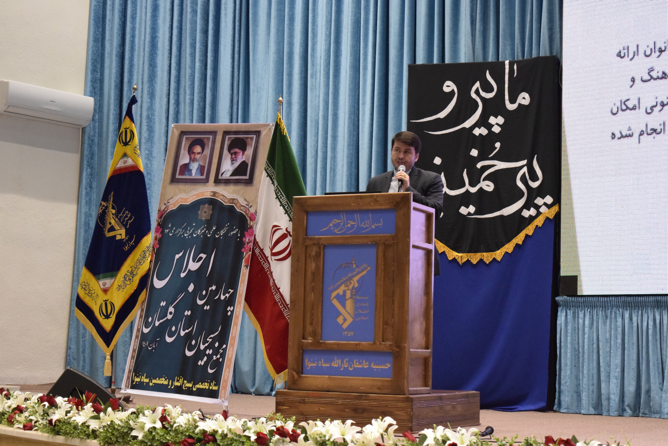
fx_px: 1253
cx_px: 334
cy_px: 223
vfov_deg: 20.2
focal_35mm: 68
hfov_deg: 29.9
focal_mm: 45
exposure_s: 1/125
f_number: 5.6
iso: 5000
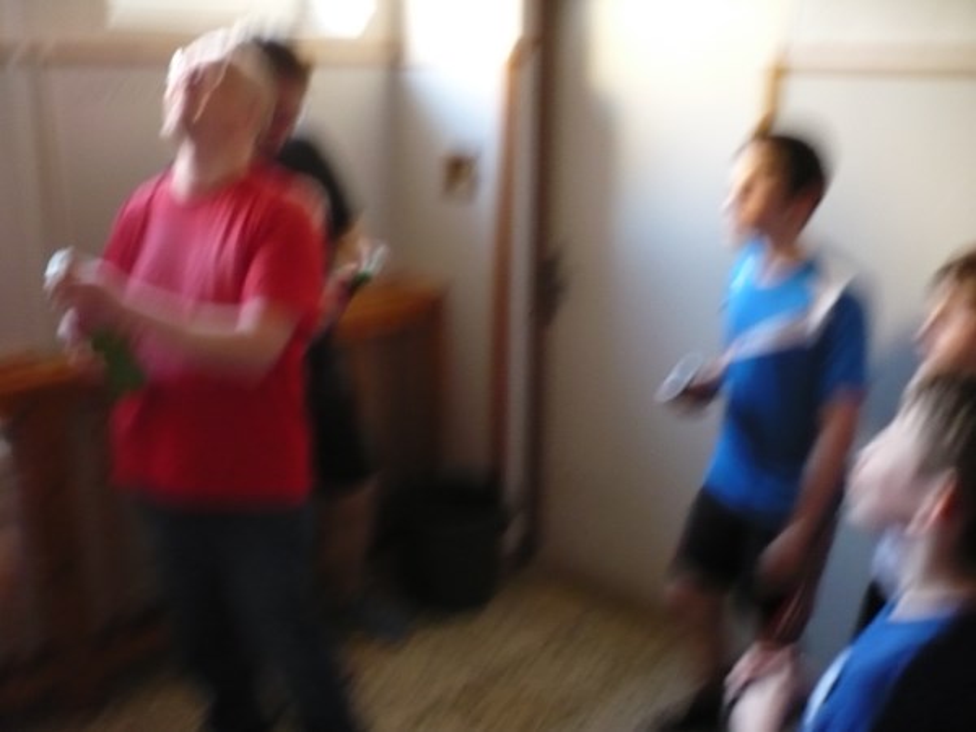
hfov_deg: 52.6
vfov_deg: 40.7
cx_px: 488
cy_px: 366
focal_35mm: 35
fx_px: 987
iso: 320
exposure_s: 1/8
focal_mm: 5.8
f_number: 2.8
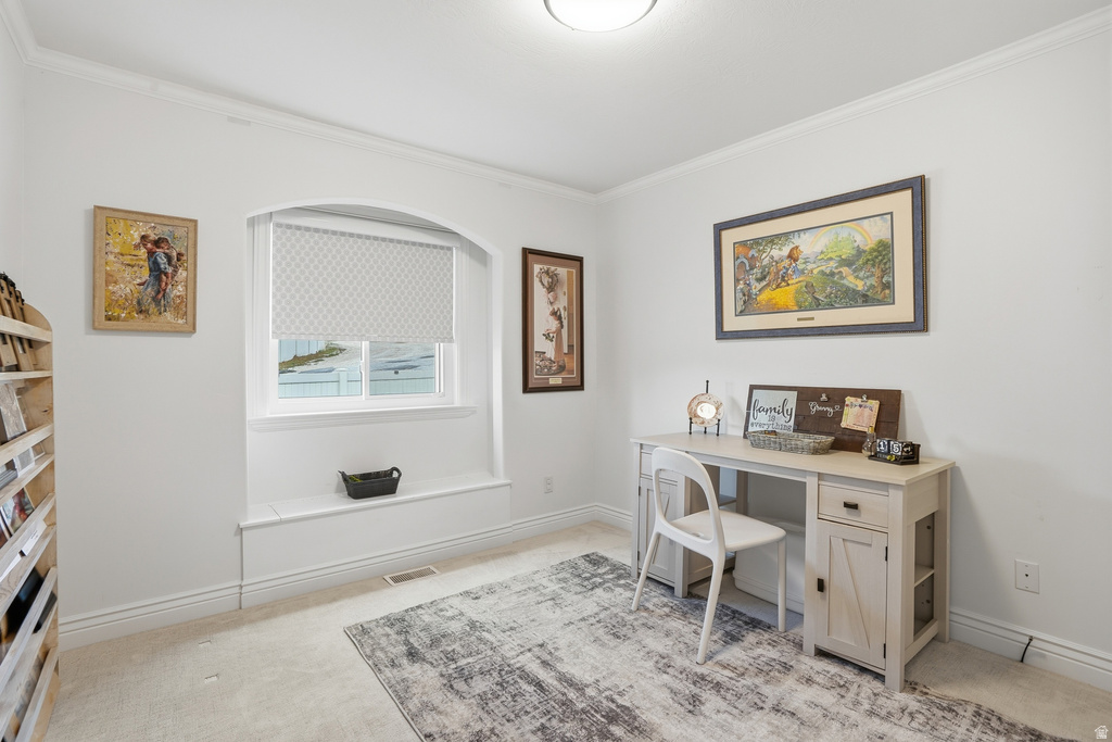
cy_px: 371
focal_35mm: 16
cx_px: 556
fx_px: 494
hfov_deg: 96.7
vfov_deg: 73.8
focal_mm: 16
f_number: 9
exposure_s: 1/125
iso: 250
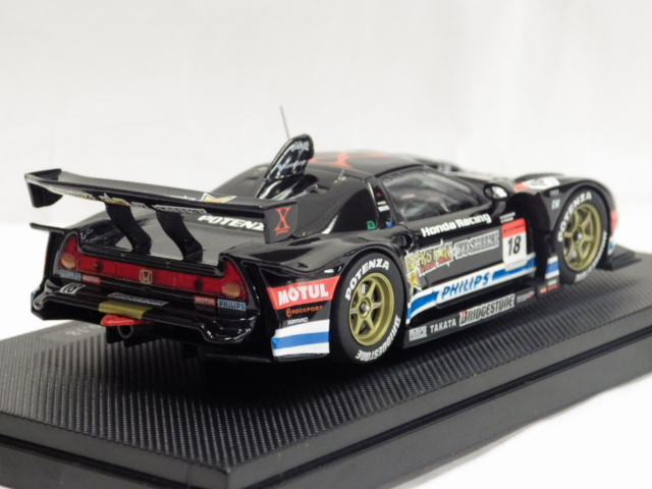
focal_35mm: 119
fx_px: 2241
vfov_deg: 12.5
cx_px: 326
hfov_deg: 16.6
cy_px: 244
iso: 800
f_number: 4.8
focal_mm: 21.3
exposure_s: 1/30
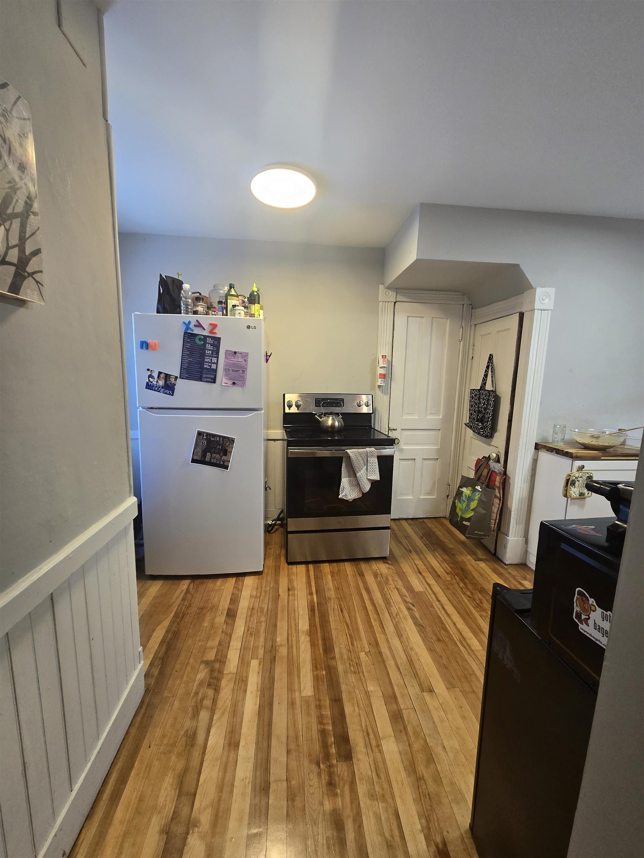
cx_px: 322
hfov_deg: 89.9
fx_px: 322
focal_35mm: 13
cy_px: 429
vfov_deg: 106.2
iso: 200
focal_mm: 2.2
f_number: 2.2
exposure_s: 1/60
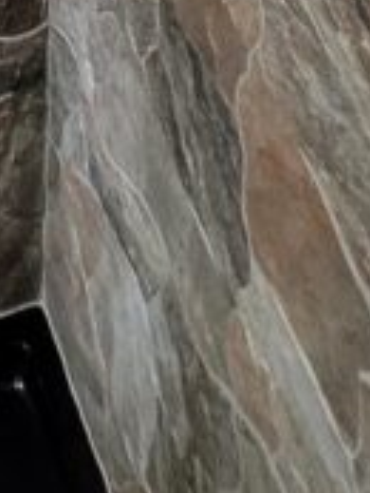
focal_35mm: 77
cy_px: -727
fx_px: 1096
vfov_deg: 14.5
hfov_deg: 18.5
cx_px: -23
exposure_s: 1/60
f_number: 2.2
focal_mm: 1.74
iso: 250
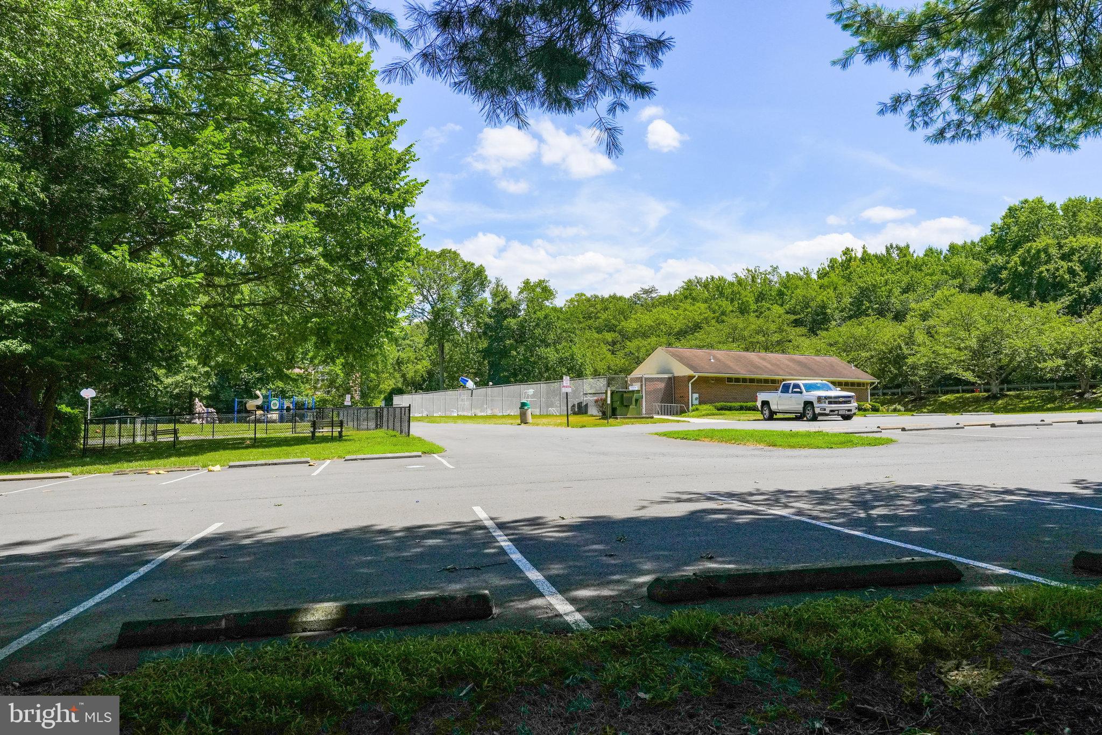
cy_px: 368
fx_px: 857
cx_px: 551
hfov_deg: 65.5
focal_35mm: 28
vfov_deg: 46.4
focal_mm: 28
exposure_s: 1/4000
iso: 1250
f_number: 8
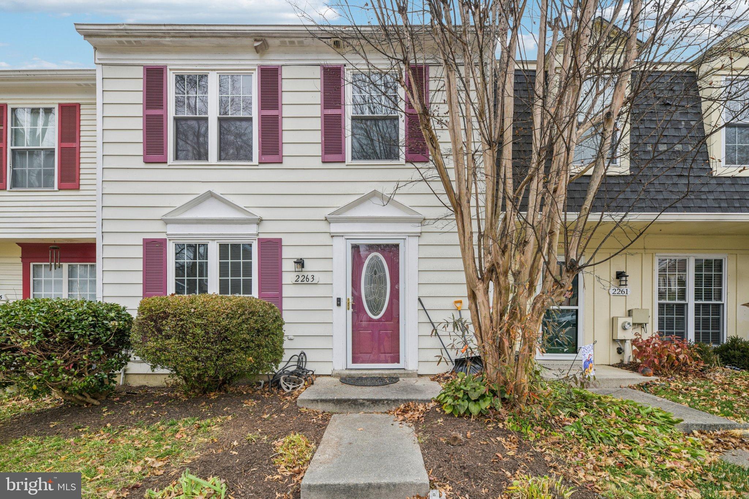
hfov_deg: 100.4
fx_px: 312
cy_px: 250
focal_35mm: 15
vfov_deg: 77.3
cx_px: 374
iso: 100
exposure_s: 1/25
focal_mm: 15
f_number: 8
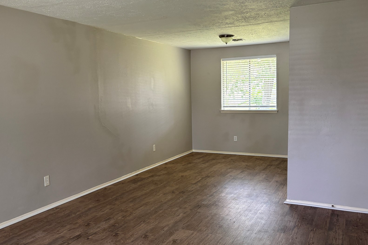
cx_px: 160
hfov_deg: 54.3
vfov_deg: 37.9
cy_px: 124
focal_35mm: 35
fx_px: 358
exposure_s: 1/86
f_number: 1.6
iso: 125
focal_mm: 5.96
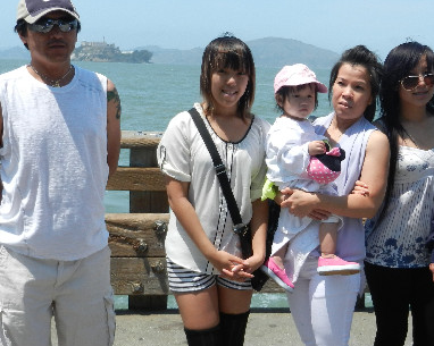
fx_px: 693
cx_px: 291
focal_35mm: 54
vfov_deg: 28.1
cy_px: 180
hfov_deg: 34.4
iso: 160
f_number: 3.8
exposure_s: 1/1600
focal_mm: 5.9
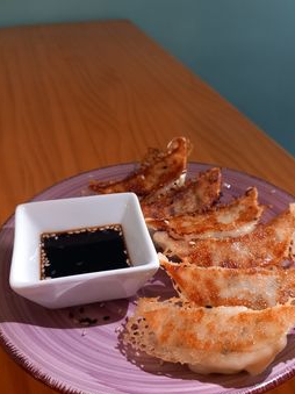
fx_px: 387
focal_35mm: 34
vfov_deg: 53.7
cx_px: 164
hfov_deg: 41.7
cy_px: 230
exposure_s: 1/50
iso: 250
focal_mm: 4
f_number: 1.8
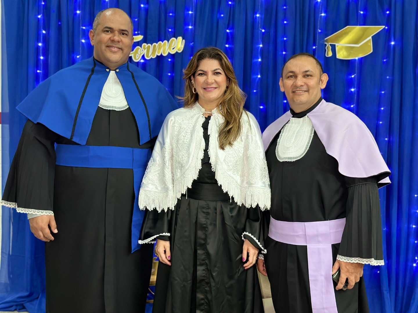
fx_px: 580
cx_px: 209
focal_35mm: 48
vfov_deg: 30.3
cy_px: 156
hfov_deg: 39.7
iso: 320
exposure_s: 1/40
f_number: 1.78
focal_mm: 6.86
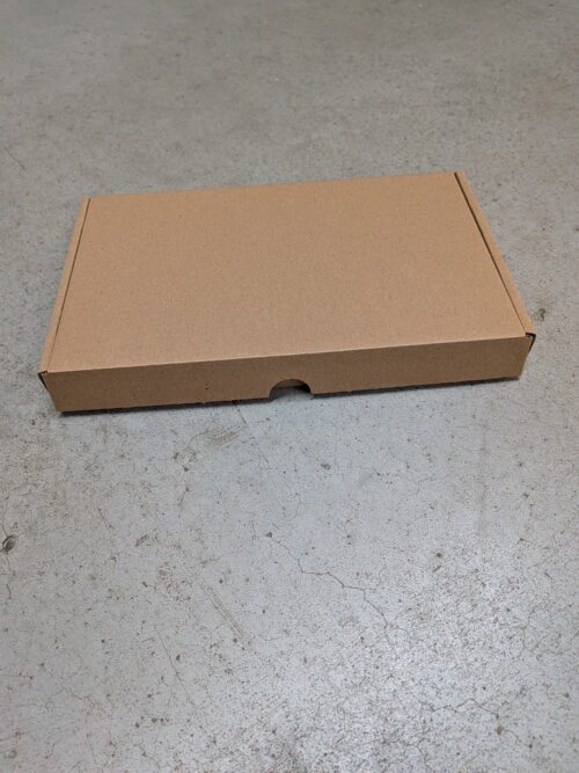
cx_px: 290
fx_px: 535
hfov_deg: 56.8
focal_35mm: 24
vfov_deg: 71.6
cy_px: 386
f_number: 1.7
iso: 1031
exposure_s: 1/100
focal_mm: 4.53
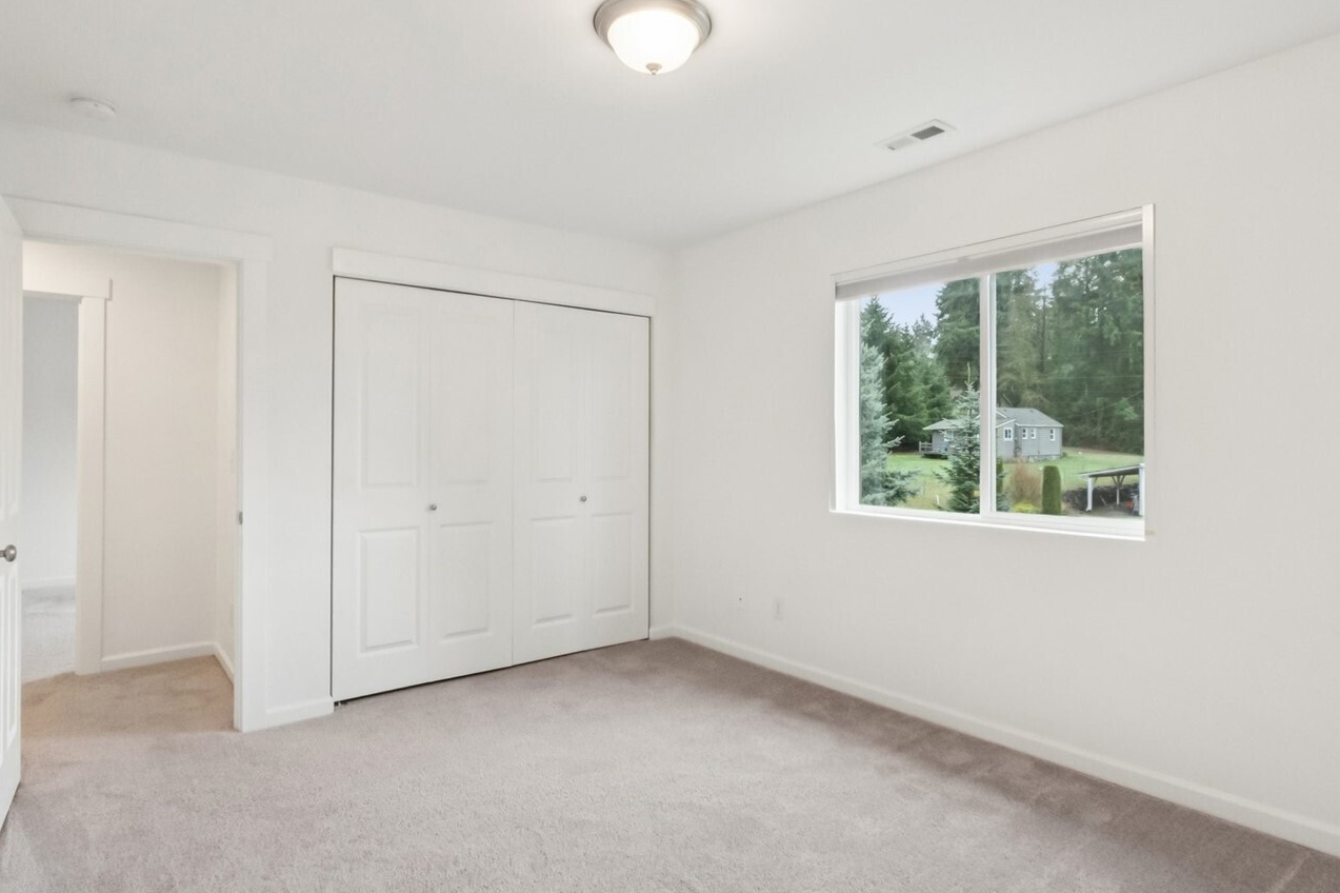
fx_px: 744
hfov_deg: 83.9
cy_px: 430
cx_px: 704
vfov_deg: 61.9
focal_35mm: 20
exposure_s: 1/30
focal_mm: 10
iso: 1600
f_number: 9
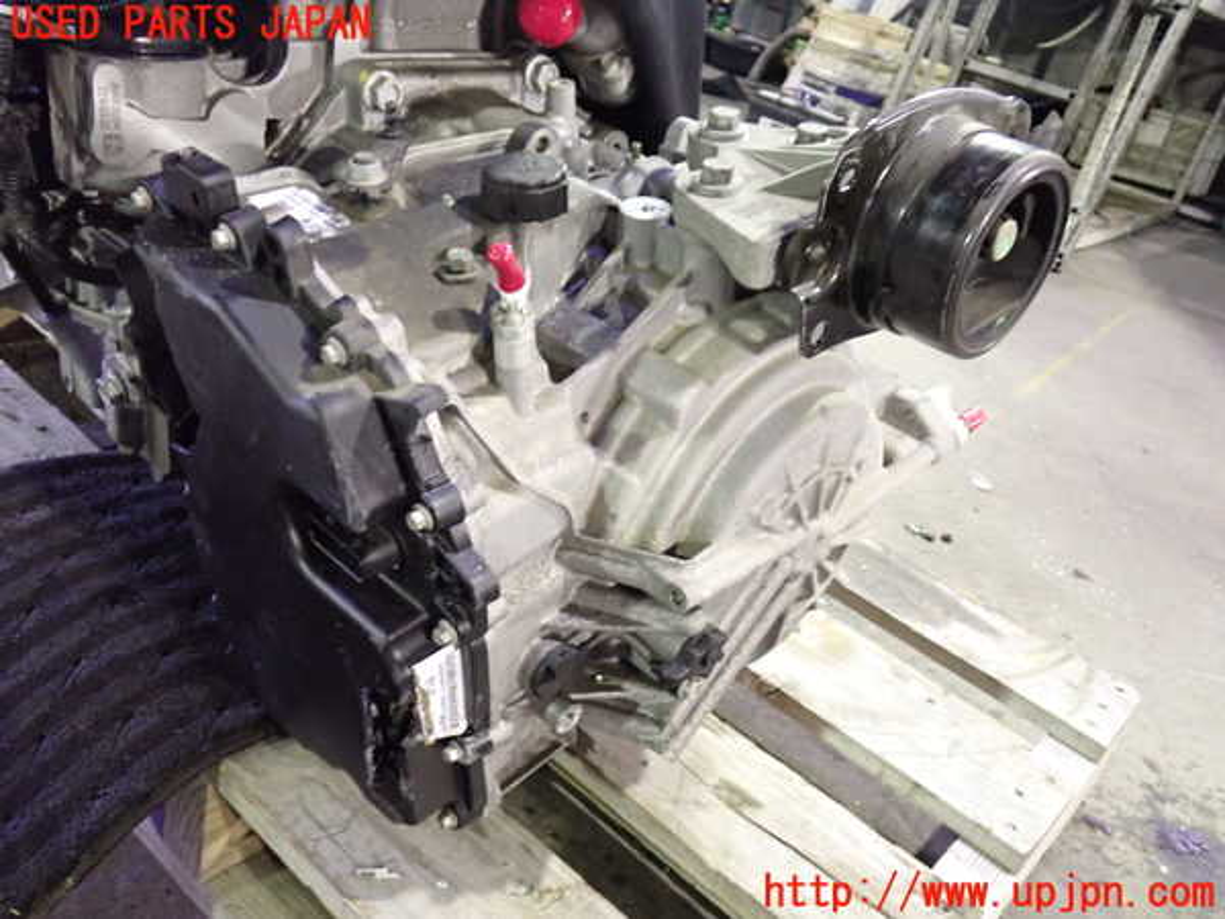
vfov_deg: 46.8
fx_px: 1062
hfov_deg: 60.0
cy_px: 460
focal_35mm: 30
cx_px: 612
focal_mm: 5.4
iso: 800
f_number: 2.3
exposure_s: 1/13
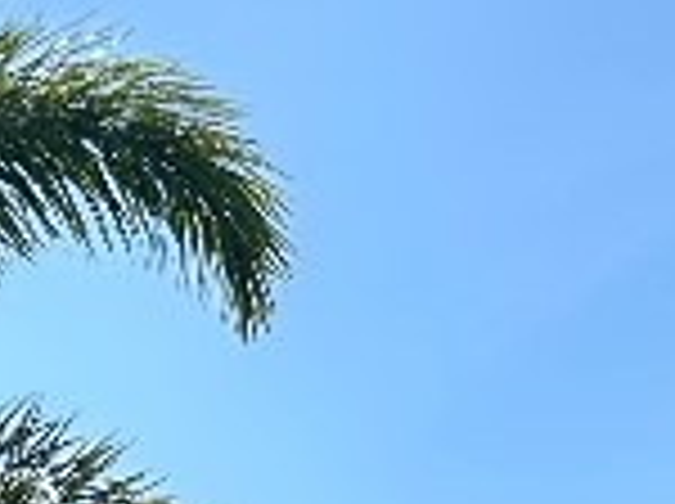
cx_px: 720
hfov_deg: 11.0
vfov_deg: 7.6
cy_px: 1328
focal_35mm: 178
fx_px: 3465
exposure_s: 1/5587
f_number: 1.5
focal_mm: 5.7
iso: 50
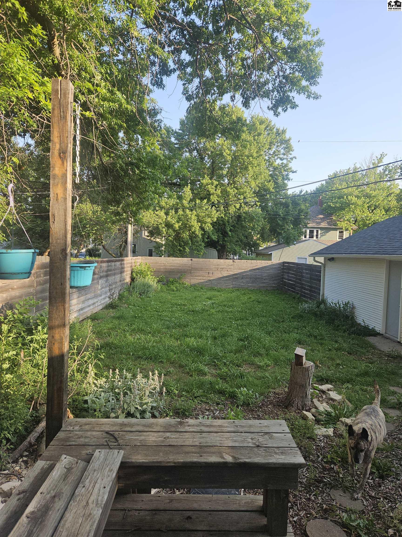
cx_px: 201
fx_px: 356
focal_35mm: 23
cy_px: 268
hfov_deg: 58.9
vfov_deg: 73.9
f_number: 1.8
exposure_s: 1/340
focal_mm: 5.4
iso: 25
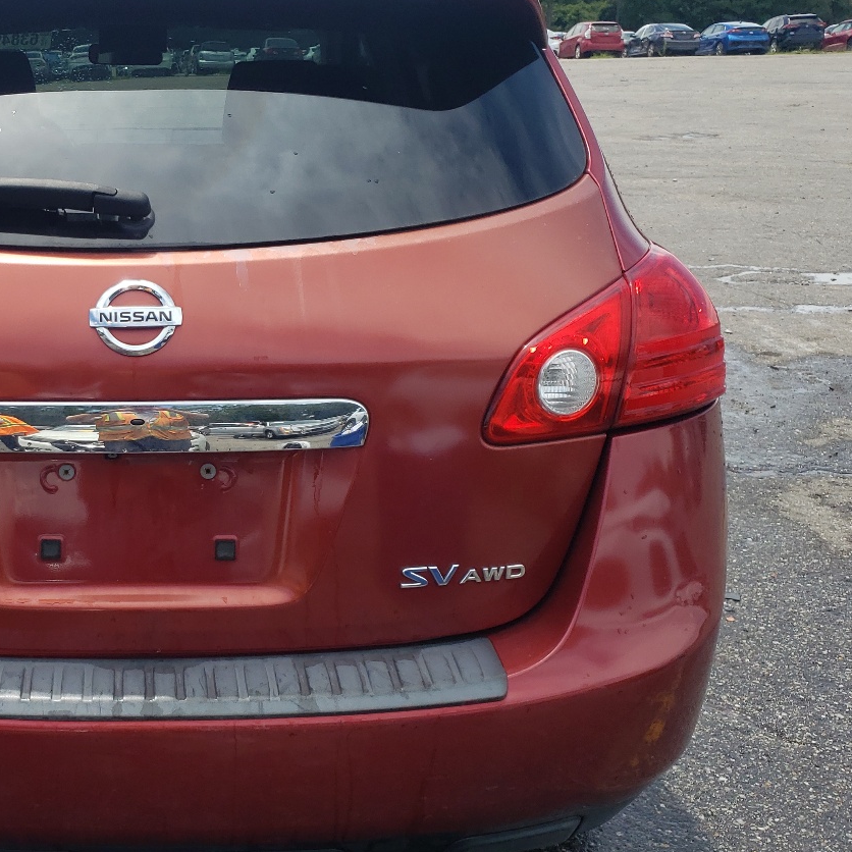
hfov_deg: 36.3
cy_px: 408
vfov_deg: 38.3
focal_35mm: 44
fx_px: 1225
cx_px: 109
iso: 50
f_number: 1.5
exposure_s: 1/2000
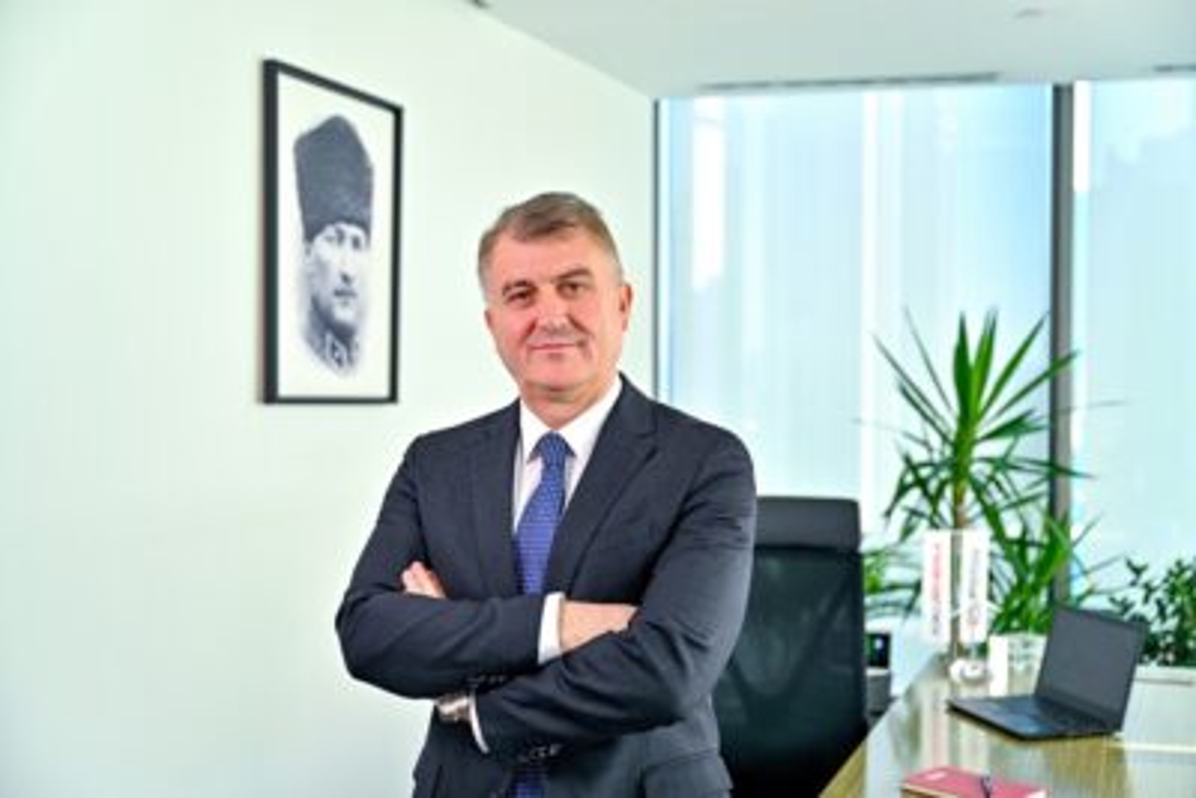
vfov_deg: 31.9
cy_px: 399
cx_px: 598
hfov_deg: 46.4
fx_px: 1396
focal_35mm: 42
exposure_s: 1/160
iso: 160
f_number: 2.8
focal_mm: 42
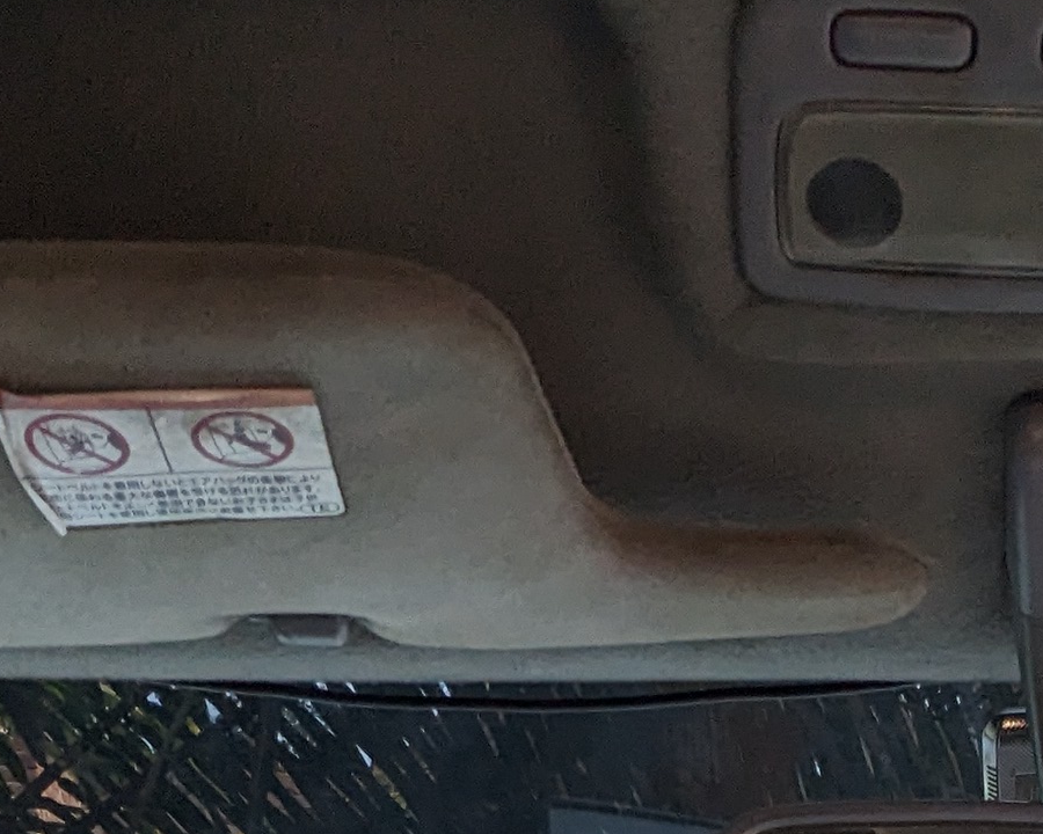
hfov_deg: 26.8
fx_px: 2161
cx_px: 789
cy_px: 1706
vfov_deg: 16.3
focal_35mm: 70
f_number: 2.2
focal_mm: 2.22
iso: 34
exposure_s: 1/74.8
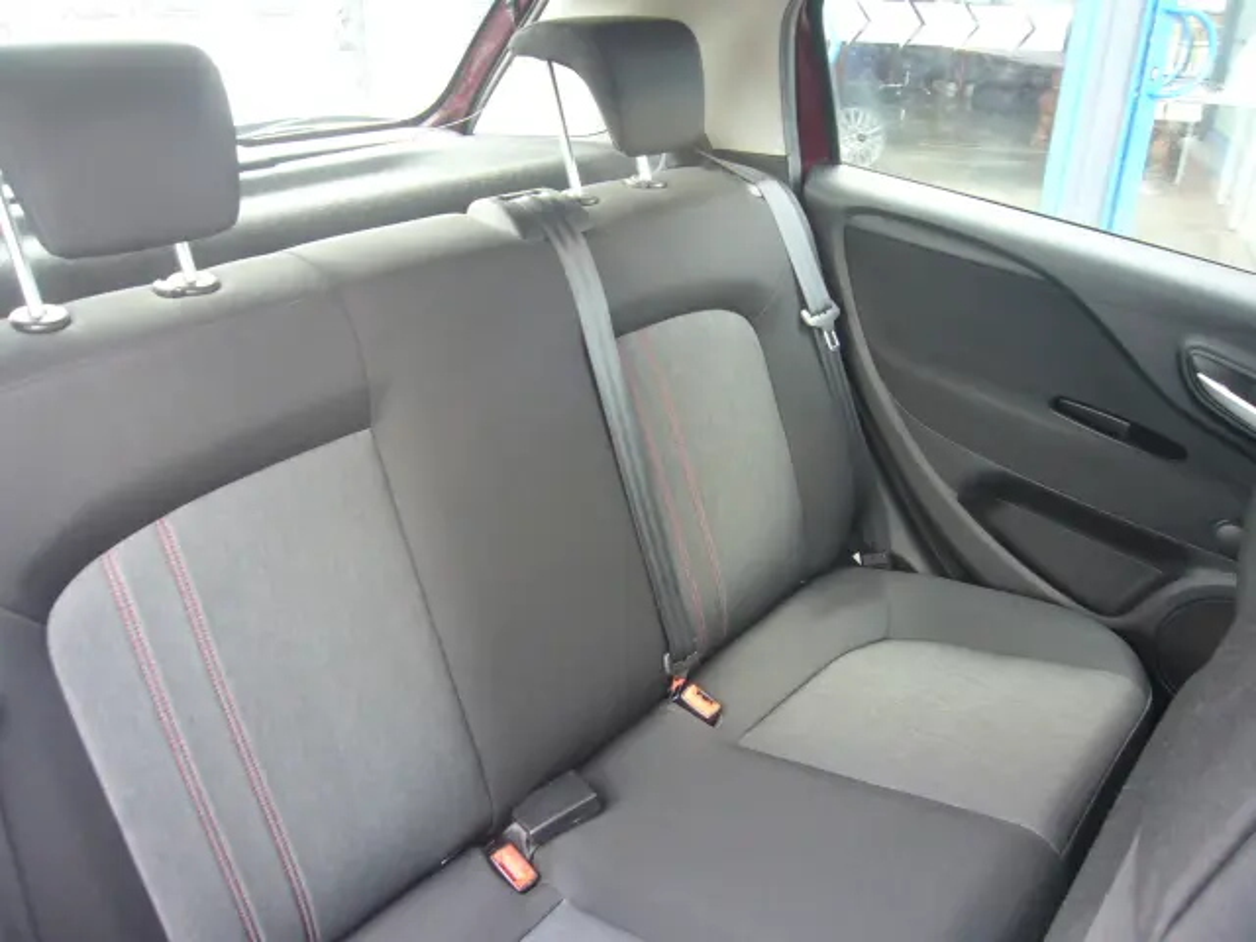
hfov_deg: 63.4
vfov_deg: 49.7
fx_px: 1016
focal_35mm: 28
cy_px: 471
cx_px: 628
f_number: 2.8
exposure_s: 1/15
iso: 200
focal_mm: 4.6
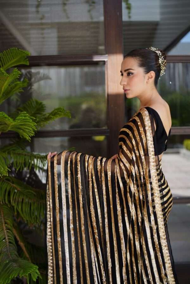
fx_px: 277
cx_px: 95
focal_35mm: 35
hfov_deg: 37.9
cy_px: 142
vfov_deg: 54.4
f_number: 1.4
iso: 125
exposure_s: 1/800
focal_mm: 35
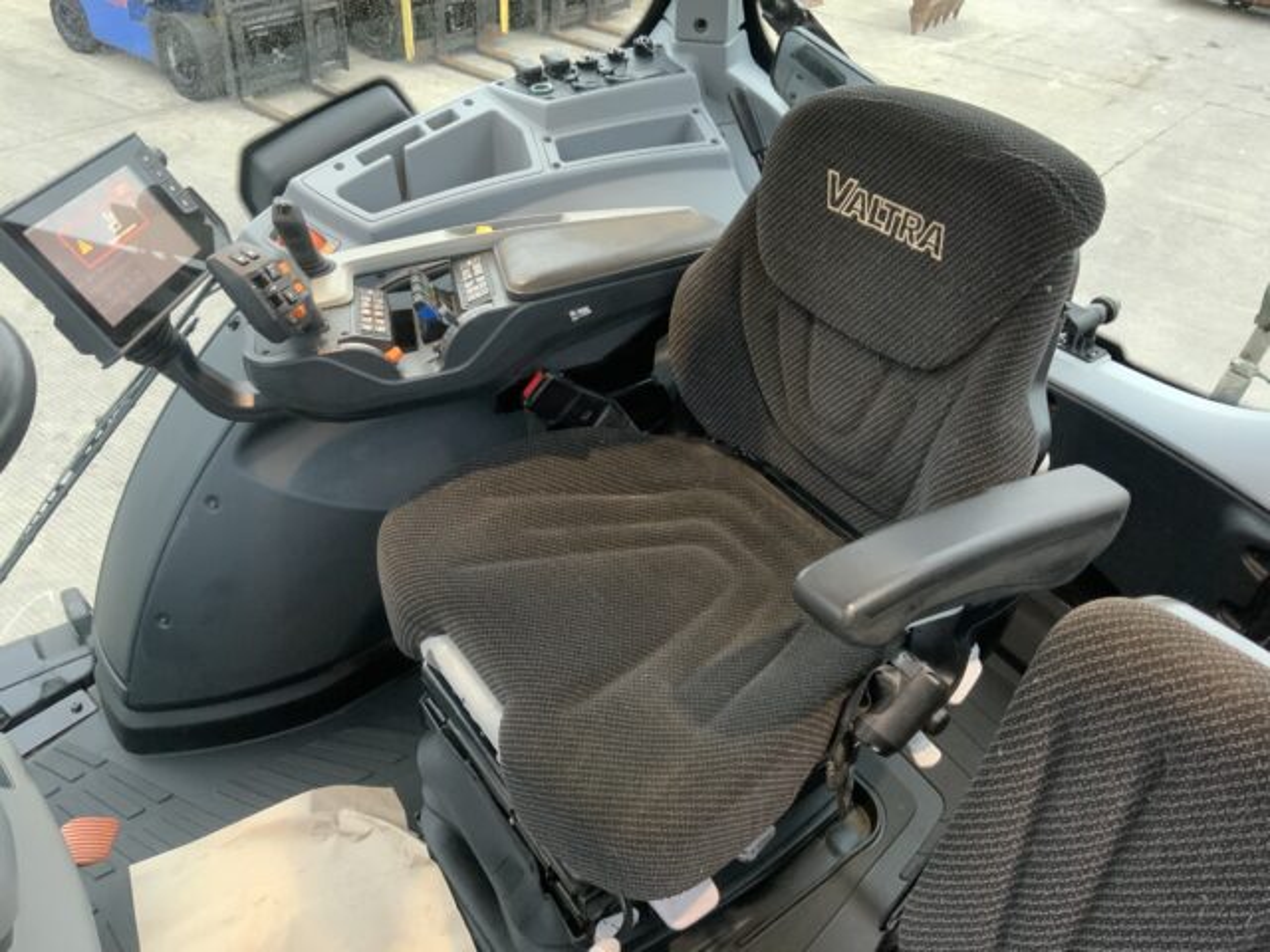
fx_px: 1064
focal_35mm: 29
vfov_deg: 48.2
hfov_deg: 61.7
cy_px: 476
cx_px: 635
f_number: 1.8
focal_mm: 3
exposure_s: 1/44
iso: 320
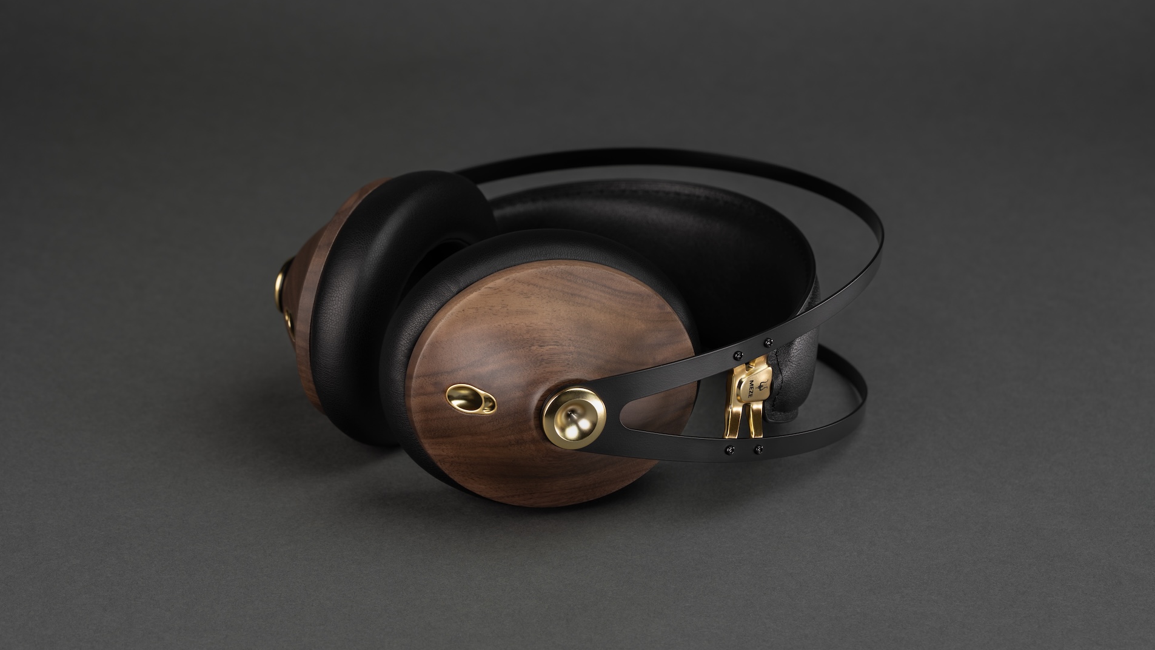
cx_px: 577
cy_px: 323
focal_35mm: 95
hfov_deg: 22.5
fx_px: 2910
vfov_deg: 12.7
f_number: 9
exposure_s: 1/2
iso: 50
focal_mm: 90
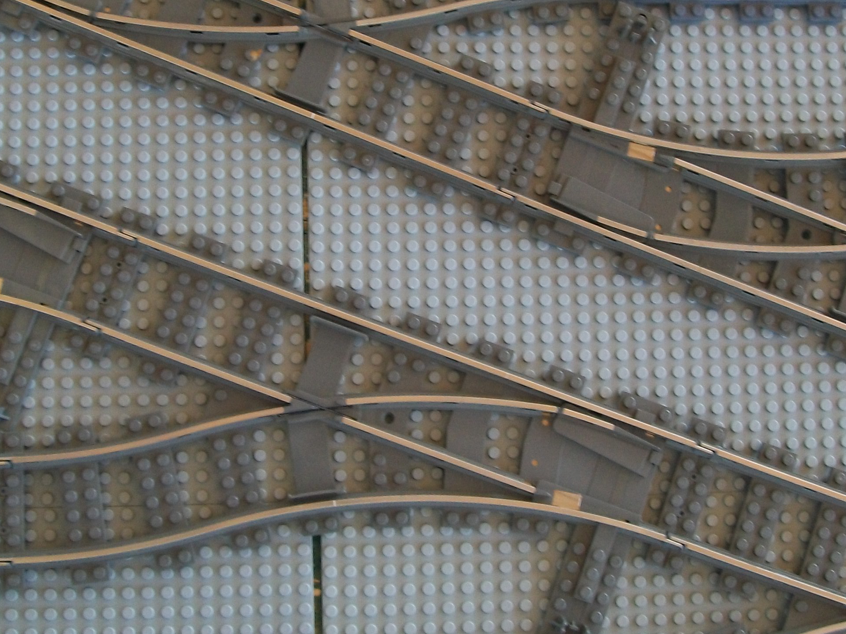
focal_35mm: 61
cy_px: 207
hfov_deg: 31.7
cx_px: 383
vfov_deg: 23.9
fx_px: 1491
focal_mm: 6
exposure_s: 1/60
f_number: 2.7
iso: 80
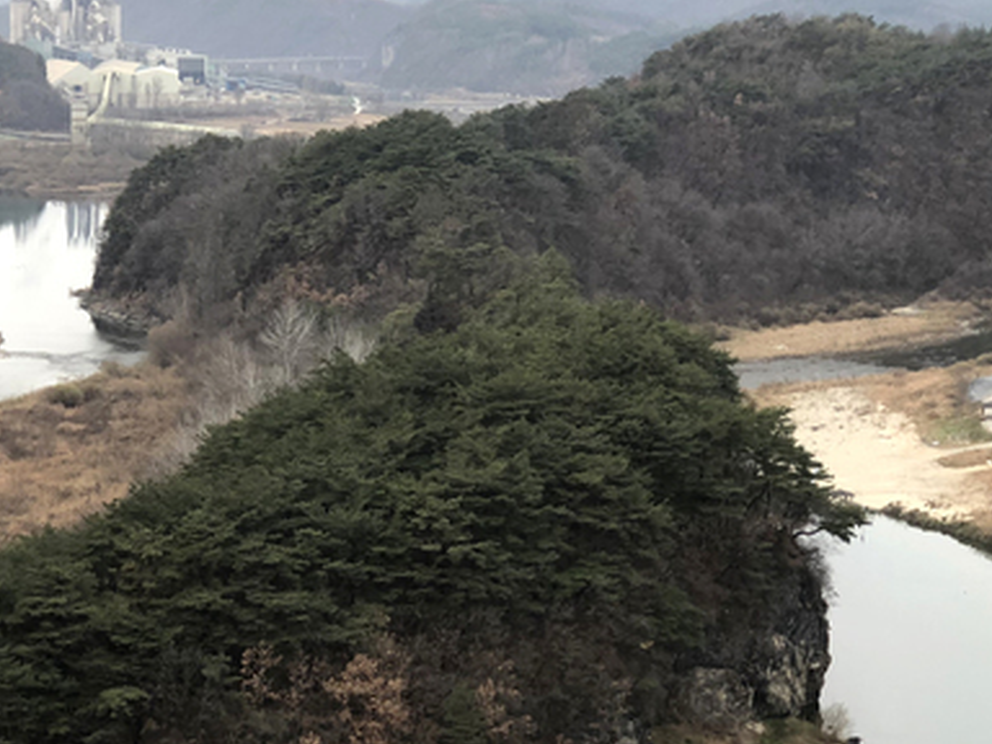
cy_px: 440
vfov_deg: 14.2
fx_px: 2980
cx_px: 212
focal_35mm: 104
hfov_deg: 18.7
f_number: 2.8
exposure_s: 1/120
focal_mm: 6.6
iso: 80
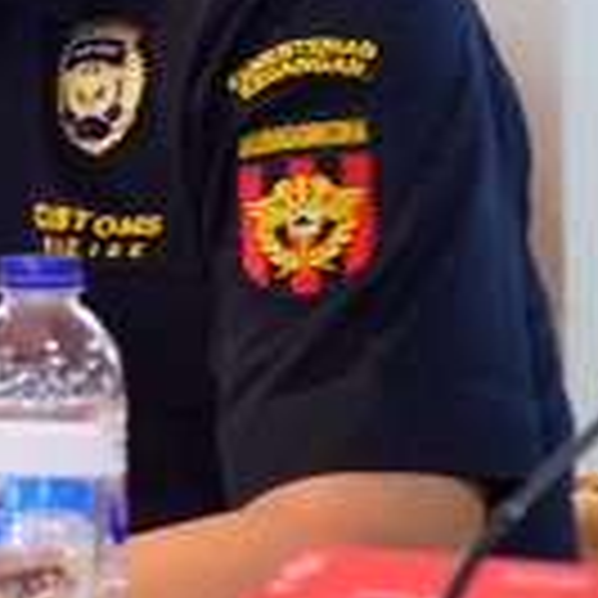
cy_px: 4
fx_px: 19037
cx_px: -139
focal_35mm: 974
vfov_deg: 1.8
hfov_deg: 1.8
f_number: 5
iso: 2000
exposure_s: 1/40
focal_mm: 170
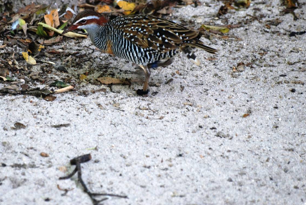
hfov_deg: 4.4
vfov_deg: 2.9
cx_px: 112
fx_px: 4000
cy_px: 65
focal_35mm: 470
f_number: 5.3
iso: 400
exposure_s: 1/40
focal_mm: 220
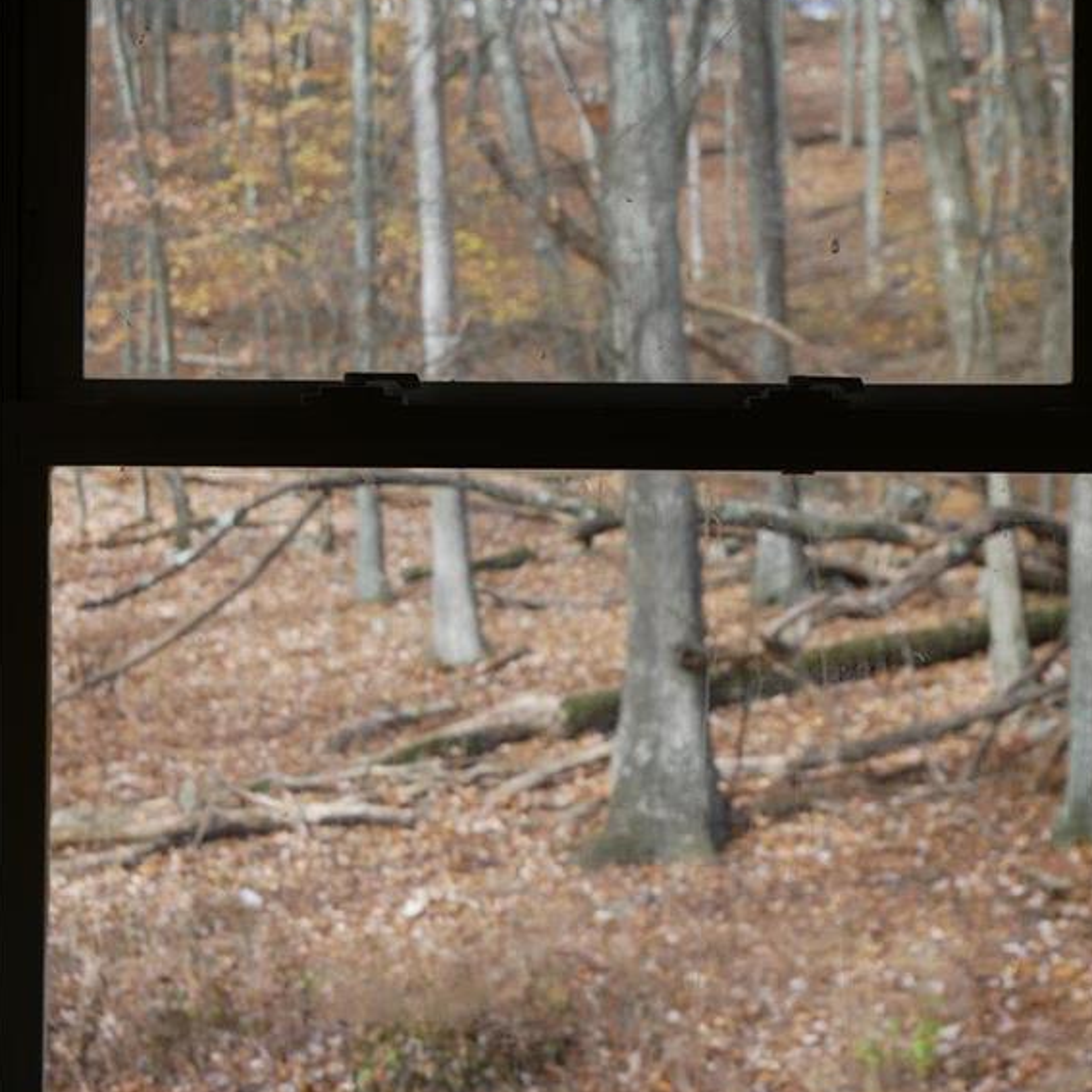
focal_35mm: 79
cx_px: 547
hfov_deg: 21.9
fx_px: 2820
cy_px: 464
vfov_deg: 21.9
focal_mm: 33
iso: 200
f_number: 5.1
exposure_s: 1/125
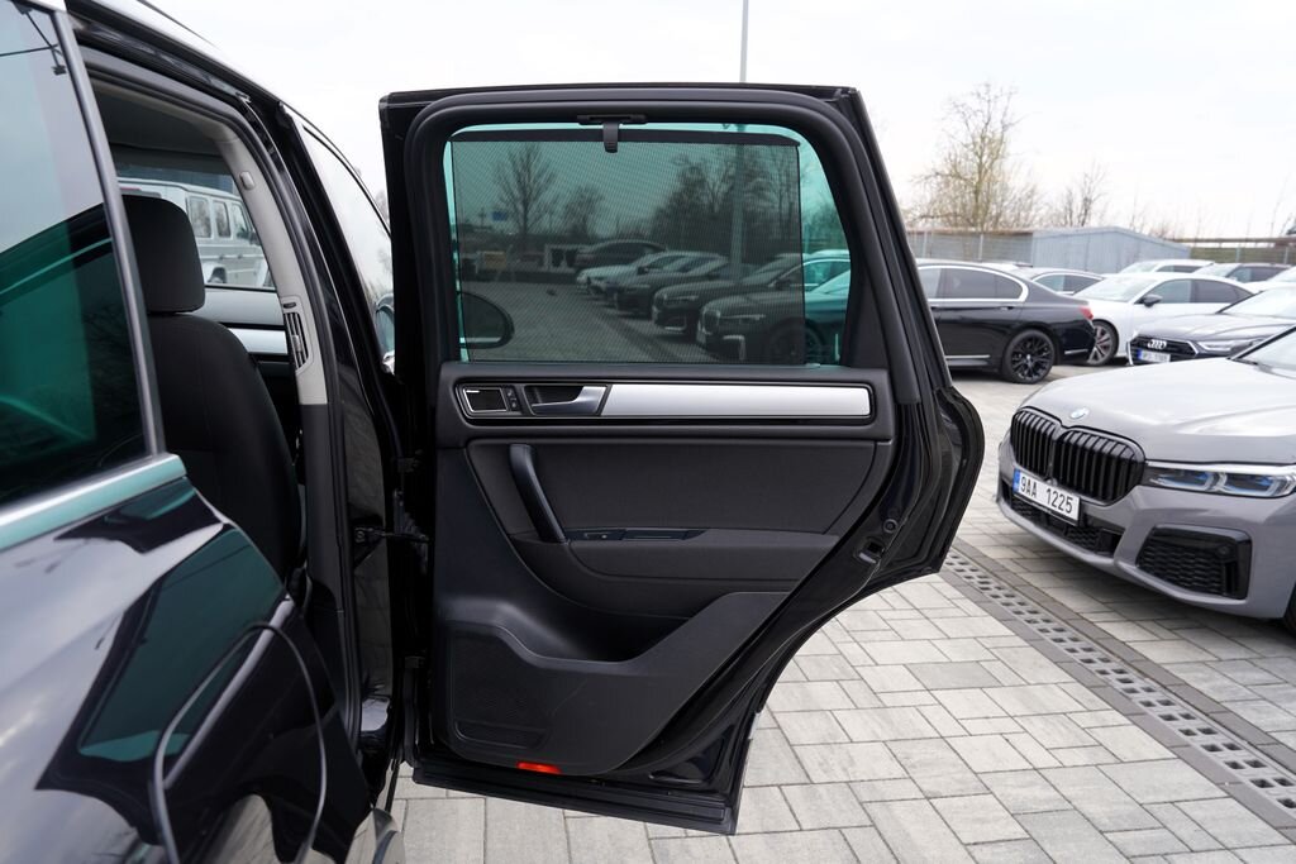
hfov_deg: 73.7
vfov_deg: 53.1
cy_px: 432
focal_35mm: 24
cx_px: 648
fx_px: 864
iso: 100
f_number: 5.6
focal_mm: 24
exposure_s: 1/125
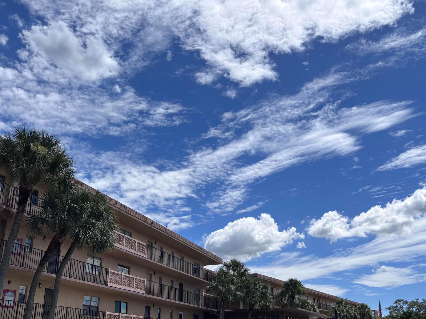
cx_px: 216
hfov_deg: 50.1
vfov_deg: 38.6
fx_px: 455
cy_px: 186
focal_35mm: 37
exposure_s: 1/7692
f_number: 1.6
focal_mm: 5.96
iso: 50
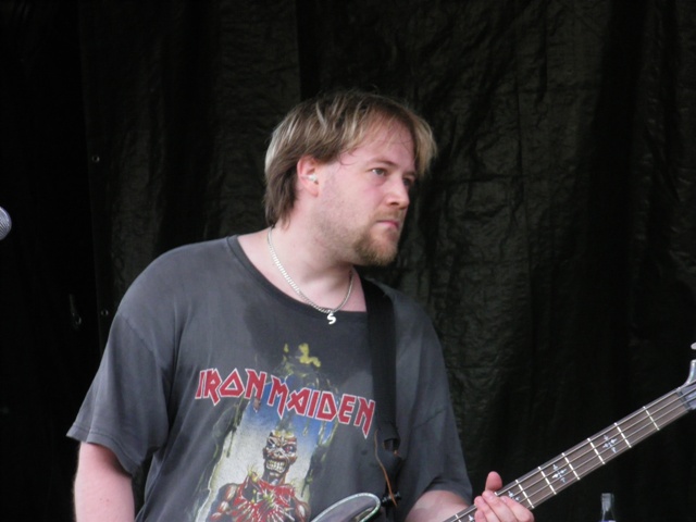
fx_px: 2976
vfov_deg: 10.0
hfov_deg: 13.3
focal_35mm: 148
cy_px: 261
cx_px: 348
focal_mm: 26.2
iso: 400
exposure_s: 1/160
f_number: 5.4
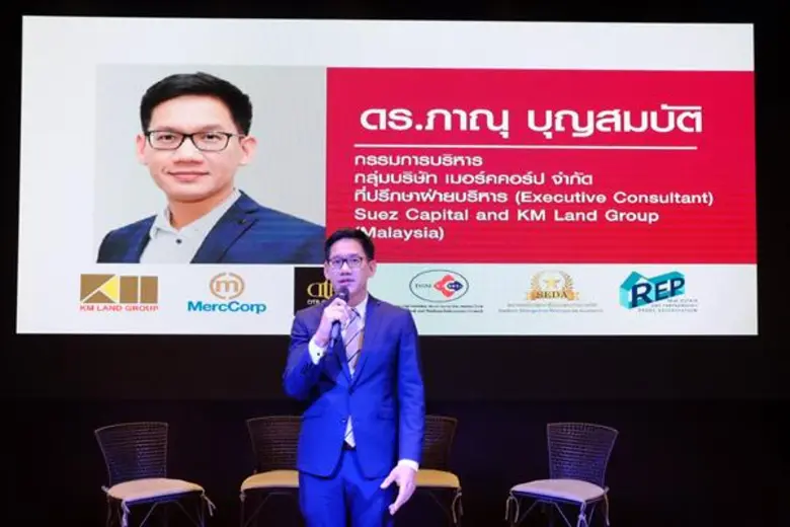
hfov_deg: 53.1
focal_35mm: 36
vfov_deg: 36.9
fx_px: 790
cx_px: 395
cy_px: 264
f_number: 4
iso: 3200
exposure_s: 1/100
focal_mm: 24.3
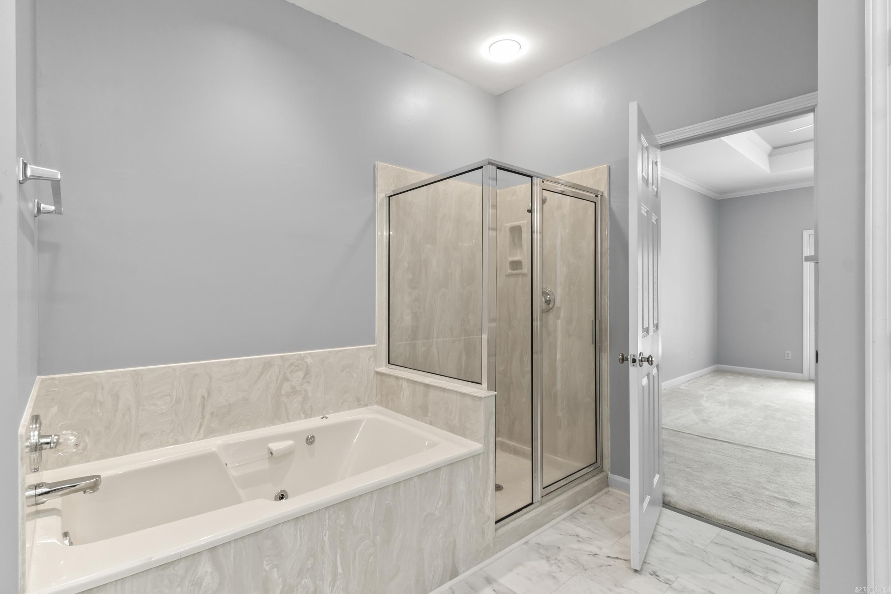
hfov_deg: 95.0
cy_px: 297
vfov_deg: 72.1
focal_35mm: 16
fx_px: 408
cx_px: 446
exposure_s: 1/1.25
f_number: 9
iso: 250
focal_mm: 11
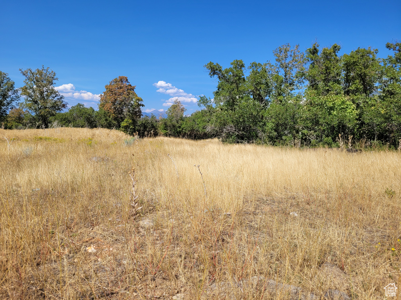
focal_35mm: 26
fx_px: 301
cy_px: 150
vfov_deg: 53.1
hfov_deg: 67.3
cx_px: 200
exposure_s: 1/2937
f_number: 1.8
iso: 40
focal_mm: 5.4
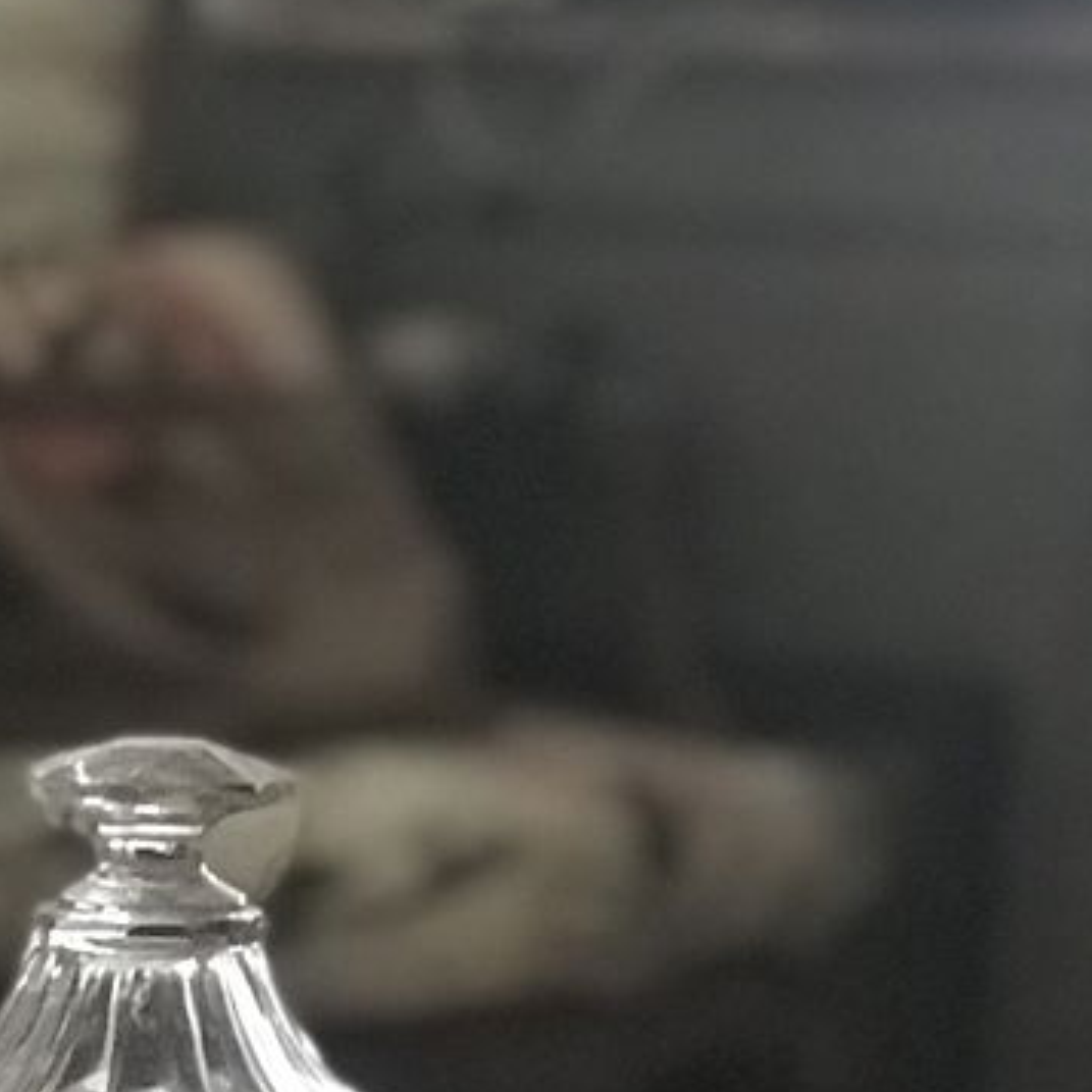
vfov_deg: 7.7
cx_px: -1340
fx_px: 8066
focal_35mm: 226
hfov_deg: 7.3
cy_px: 1181
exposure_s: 1/50
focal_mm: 6.6
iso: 1250
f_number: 2.8
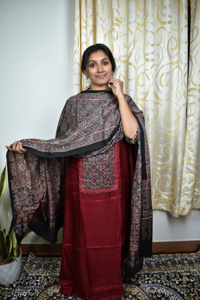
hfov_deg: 46.4
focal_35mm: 28
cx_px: 97
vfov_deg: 65.5
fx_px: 233
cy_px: 153
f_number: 4
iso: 200
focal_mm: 18
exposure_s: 1/60
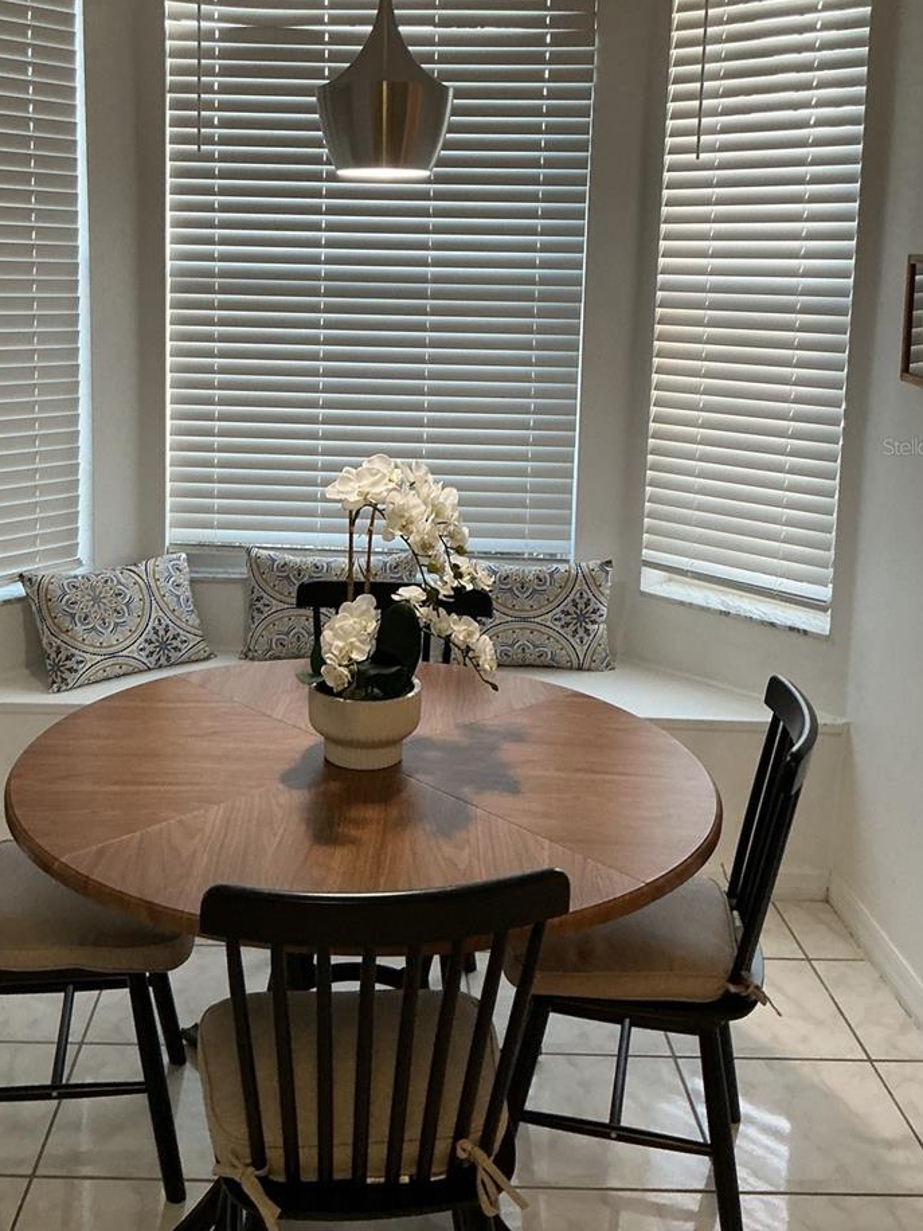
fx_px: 1351
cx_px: 373
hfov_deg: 37.6
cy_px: 446
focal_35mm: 38
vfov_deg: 48.4
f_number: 1.8
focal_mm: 3
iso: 125
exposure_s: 1/60
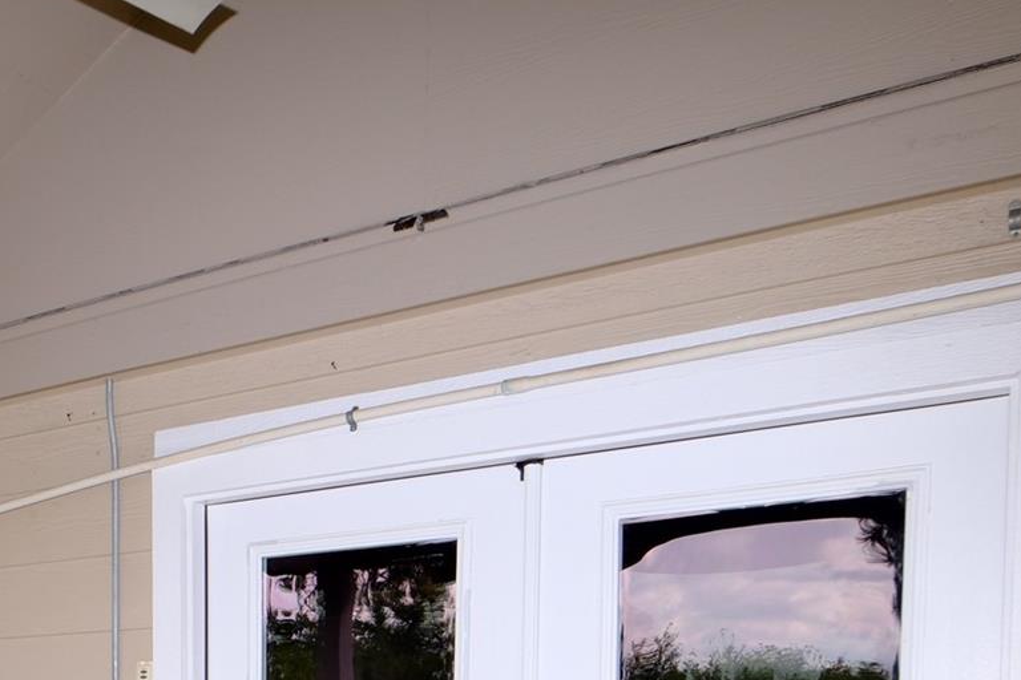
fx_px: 1134
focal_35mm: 40
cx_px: 84
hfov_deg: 43.8
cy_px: 832
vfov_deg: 28.6
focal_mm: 10
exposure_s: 1/170
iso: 250
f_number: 7.1
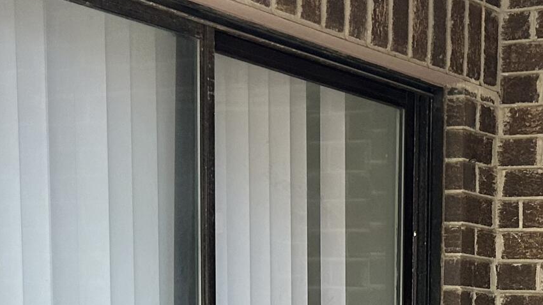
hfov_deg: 20.2
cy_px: 544
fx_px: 1440
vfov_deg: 11.3
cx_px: 619
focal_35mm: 100
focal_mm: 5.7
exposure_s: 1/121
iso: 125
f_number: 1.5
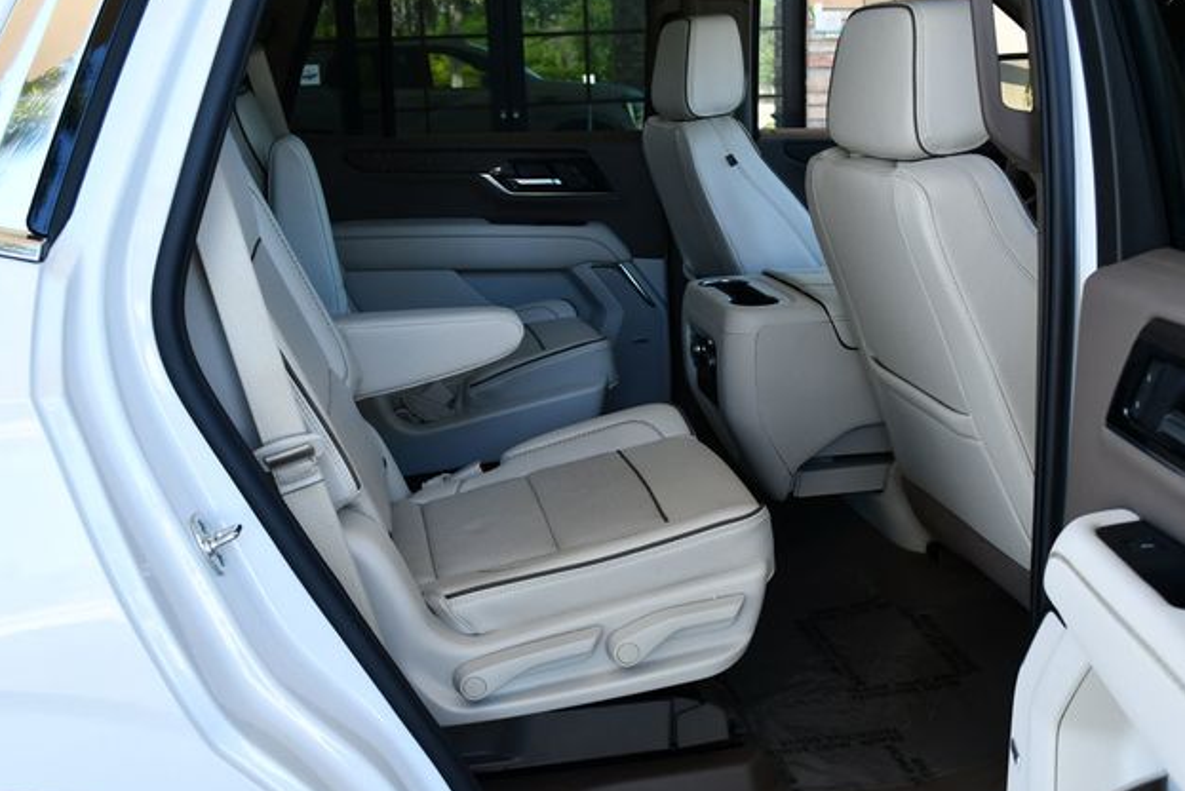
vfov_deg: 36.0
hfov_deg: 51.9
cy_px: 397
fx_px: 1218
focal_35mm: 37
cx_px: 592
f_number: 4.5
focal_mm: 18
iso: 400
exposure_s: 1/250
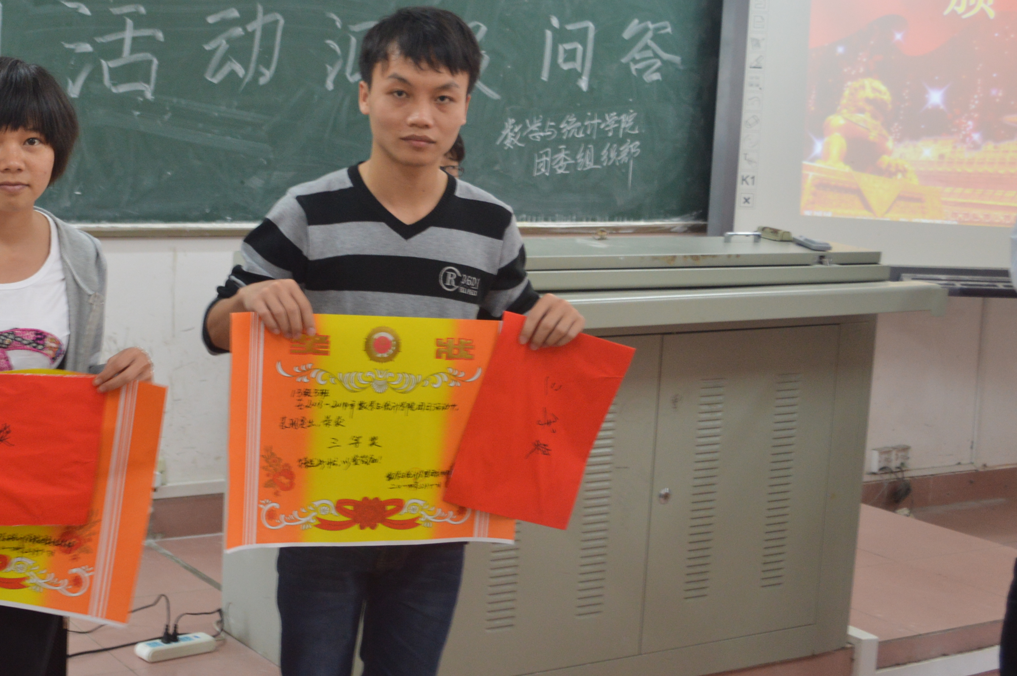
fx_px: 1609
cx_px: 160
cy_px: 291
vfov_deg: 23.7
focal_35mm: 57
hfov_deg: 33.7
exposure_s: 1/20
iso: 400
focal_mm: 22
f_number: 3.8
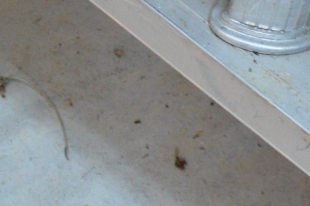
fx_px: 2969
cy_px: 57
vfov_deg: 4.0
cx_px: 613
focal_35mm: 345
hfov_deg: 5.8
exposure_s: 1/60
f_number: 5.6
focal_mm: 55
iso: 2000
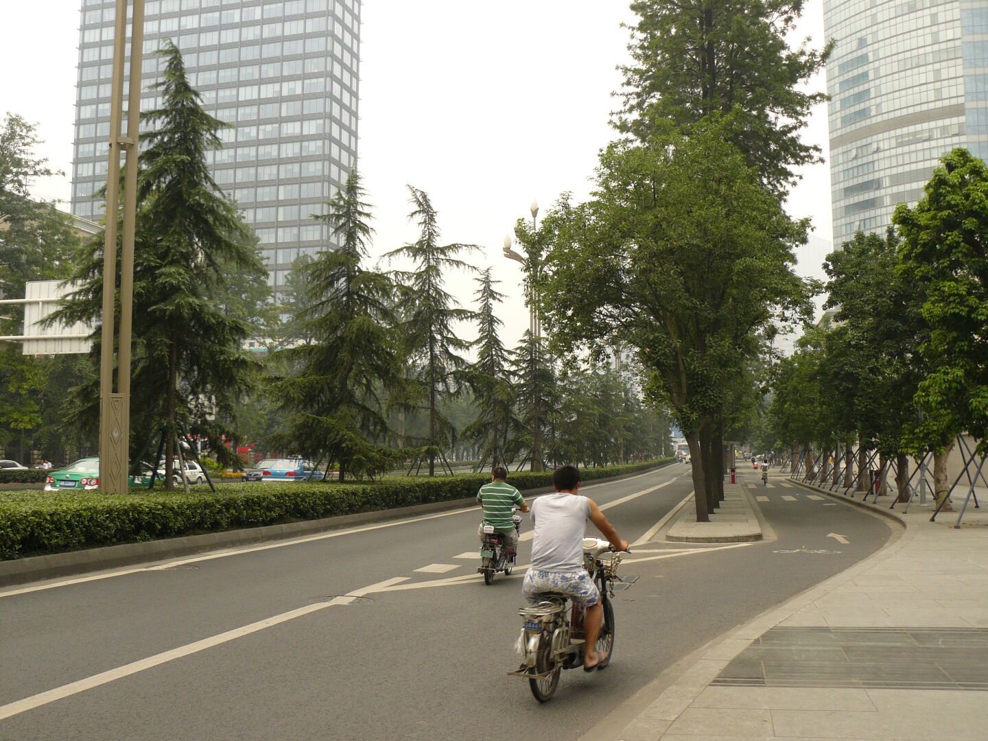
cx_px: 494
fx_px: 1028
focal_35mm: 36
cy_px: 370
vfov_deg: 39.7
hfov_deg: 51.4
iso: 100
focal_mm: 6
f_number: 4.5
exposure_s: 1/250
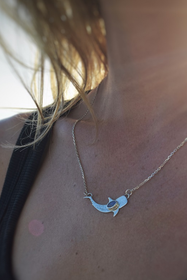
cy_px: 177
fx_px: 551
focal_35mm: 71
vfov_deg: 28.5
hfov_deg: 19.3
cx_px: 94
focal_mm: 35
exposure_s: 1/250
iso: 220
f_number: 8
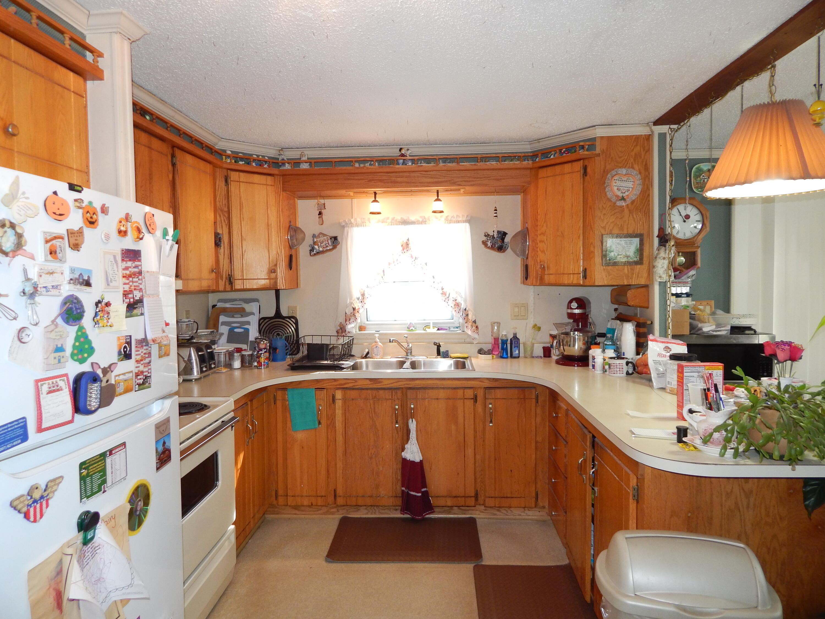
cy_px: 310
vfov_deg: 58.9
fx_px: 548
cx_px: 412
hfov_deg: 73.9
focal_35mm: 23
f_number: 3
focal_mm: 4
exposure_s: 1/30
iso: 200
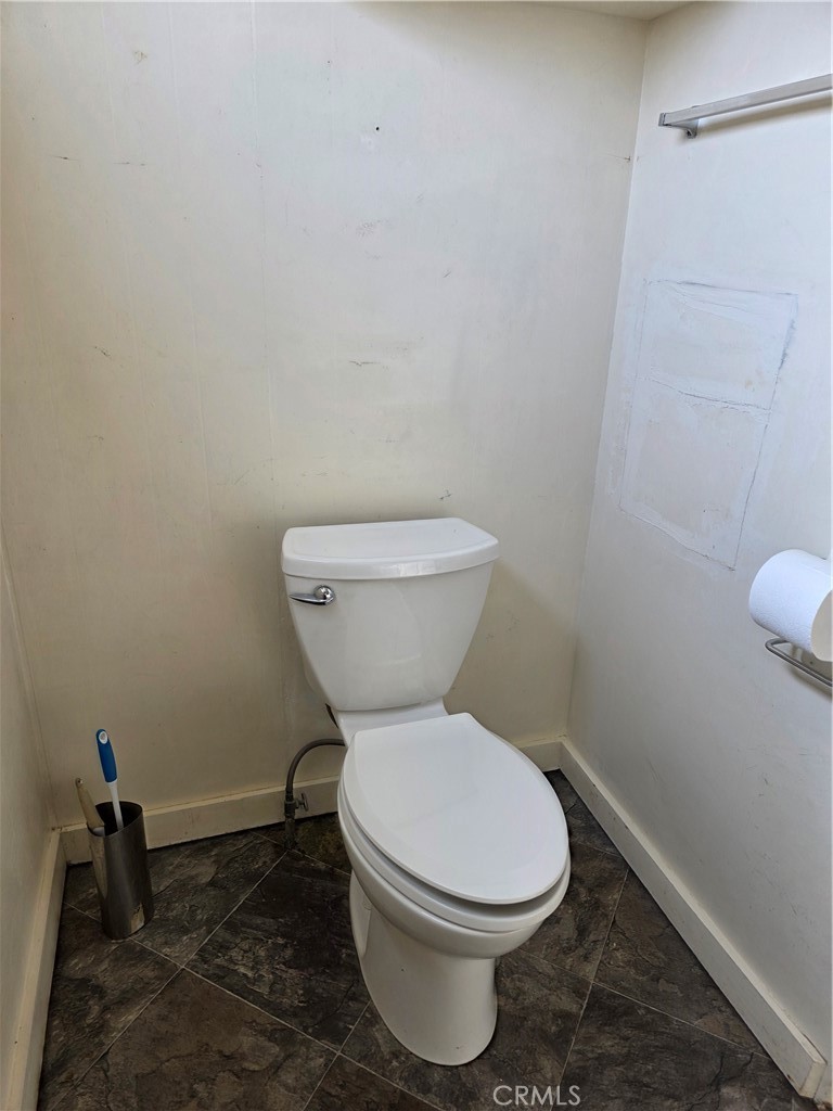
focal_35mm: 23
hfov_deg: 58.9
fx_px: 738
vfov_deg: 73.9
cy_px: 556
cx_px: 416
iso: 80
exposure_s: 1/180
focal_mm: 6.3
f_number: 1.7
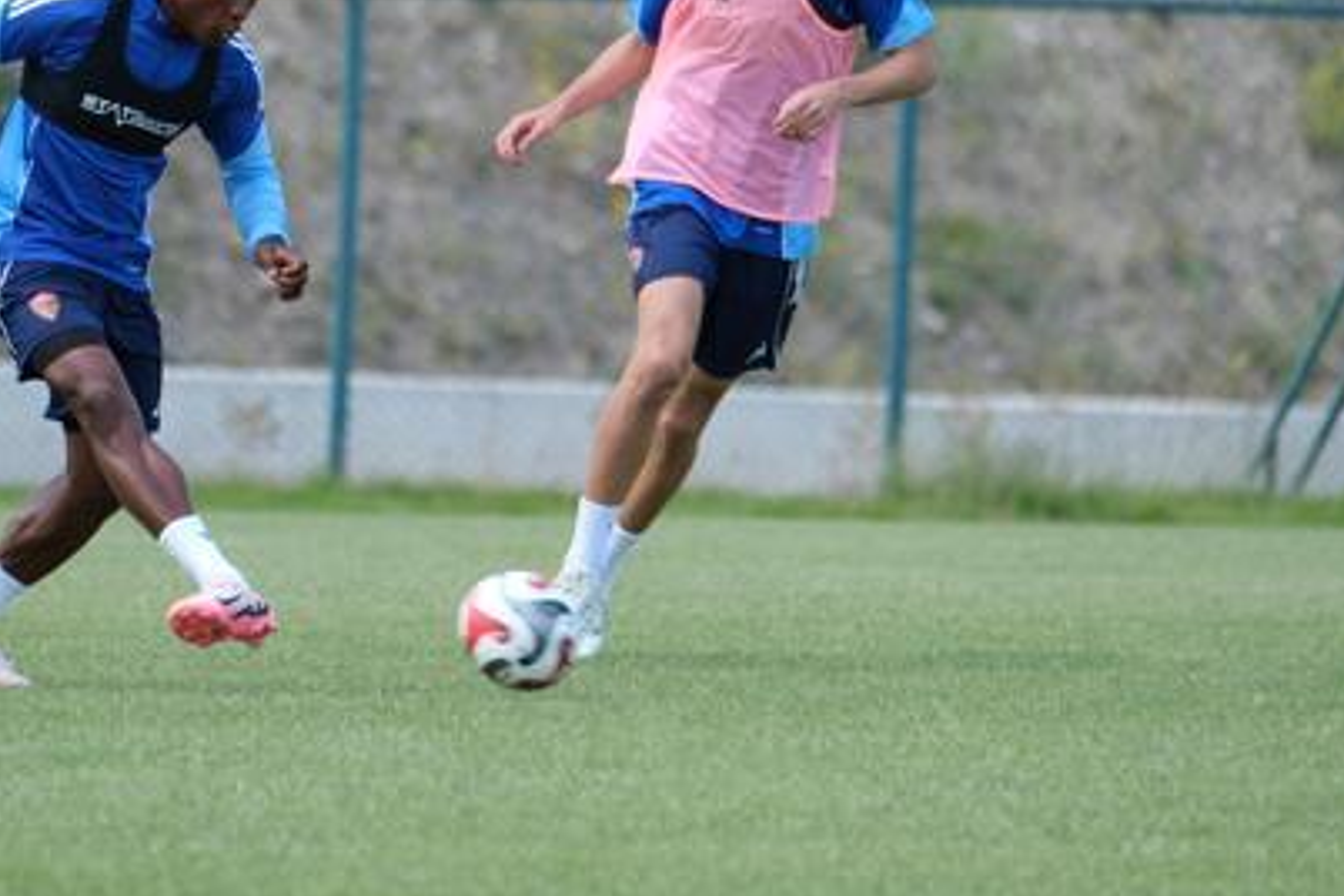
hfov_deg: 3.2
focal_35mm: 644
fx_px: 24041
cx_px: 329
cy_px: 251
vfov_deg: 2.1
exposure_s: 1/640
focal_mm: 280.4
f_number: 5.2
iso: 500
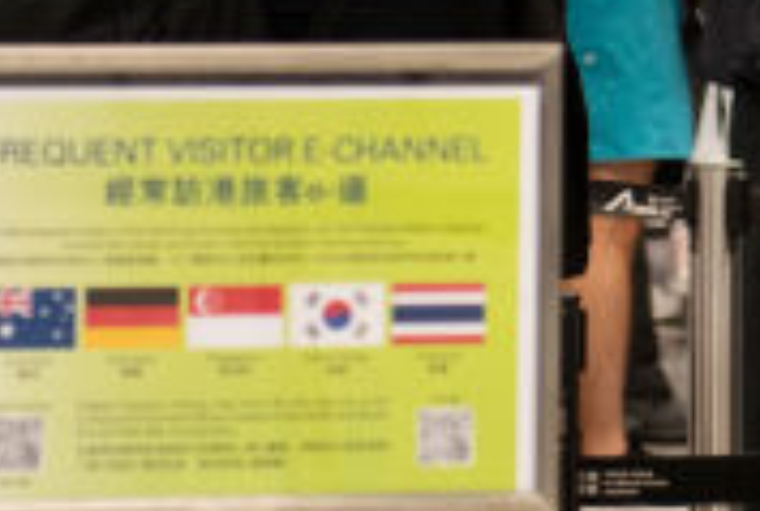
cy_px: -103
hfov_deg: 5.1
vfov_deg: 3.4
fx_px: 8551
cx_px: 1099
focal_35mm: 404
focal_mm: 70
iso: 1600
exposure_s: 1/100
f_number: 3.2
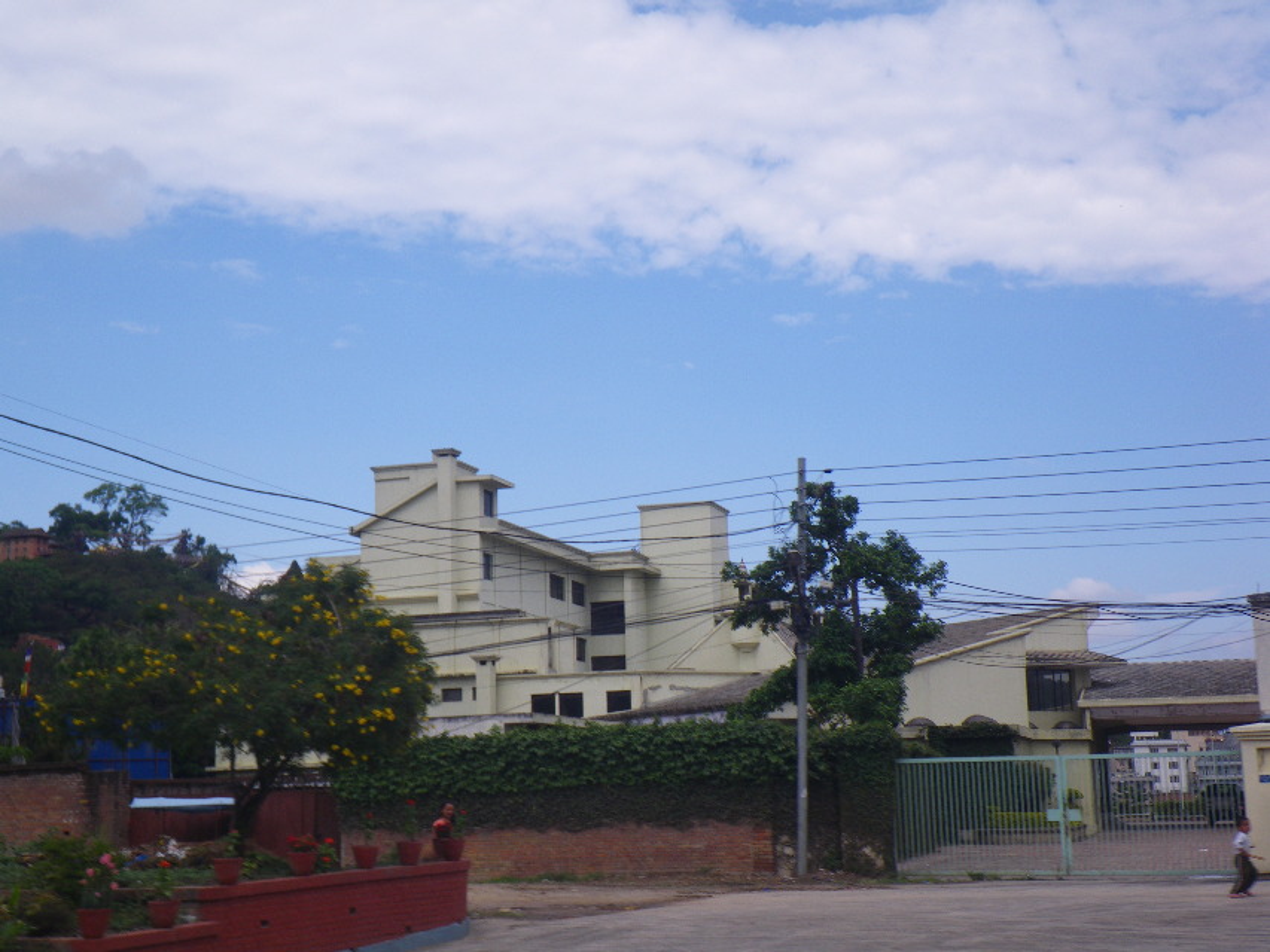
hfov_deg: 37.5
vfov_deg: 28.6
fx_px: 1871
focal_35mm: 51
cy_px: 476
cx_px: 635
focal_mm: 9.1
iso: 50
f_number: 5.3
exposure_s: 1/250
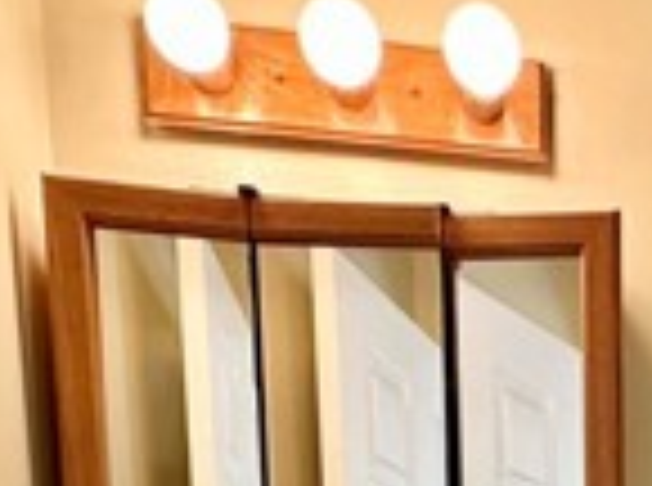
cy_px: 886
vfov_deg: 18.3
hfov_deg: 27.8
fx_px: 1165
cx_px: 764
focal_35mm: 62
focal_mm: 2.22
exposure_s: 1/120
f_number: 2.2
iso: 250
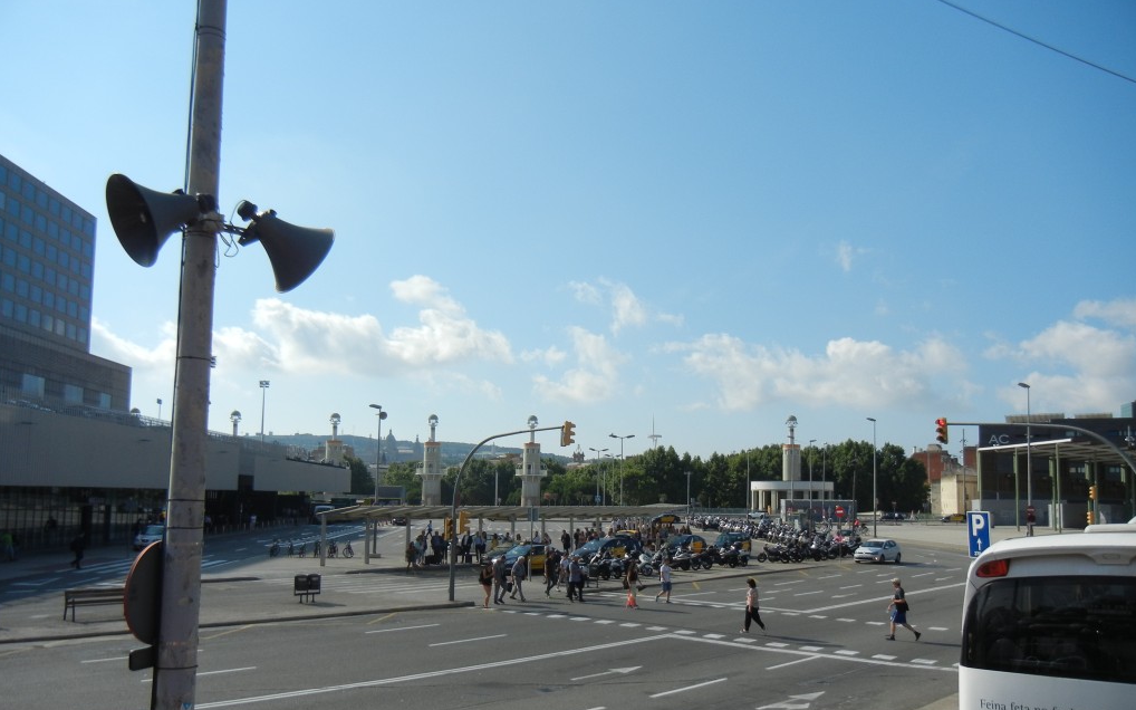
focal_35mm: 32
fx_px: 991
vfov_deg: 39.3
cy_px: 418
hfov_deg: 59.7
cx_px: 567
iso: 160
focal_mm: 5.4
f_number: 7
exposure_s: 1/579
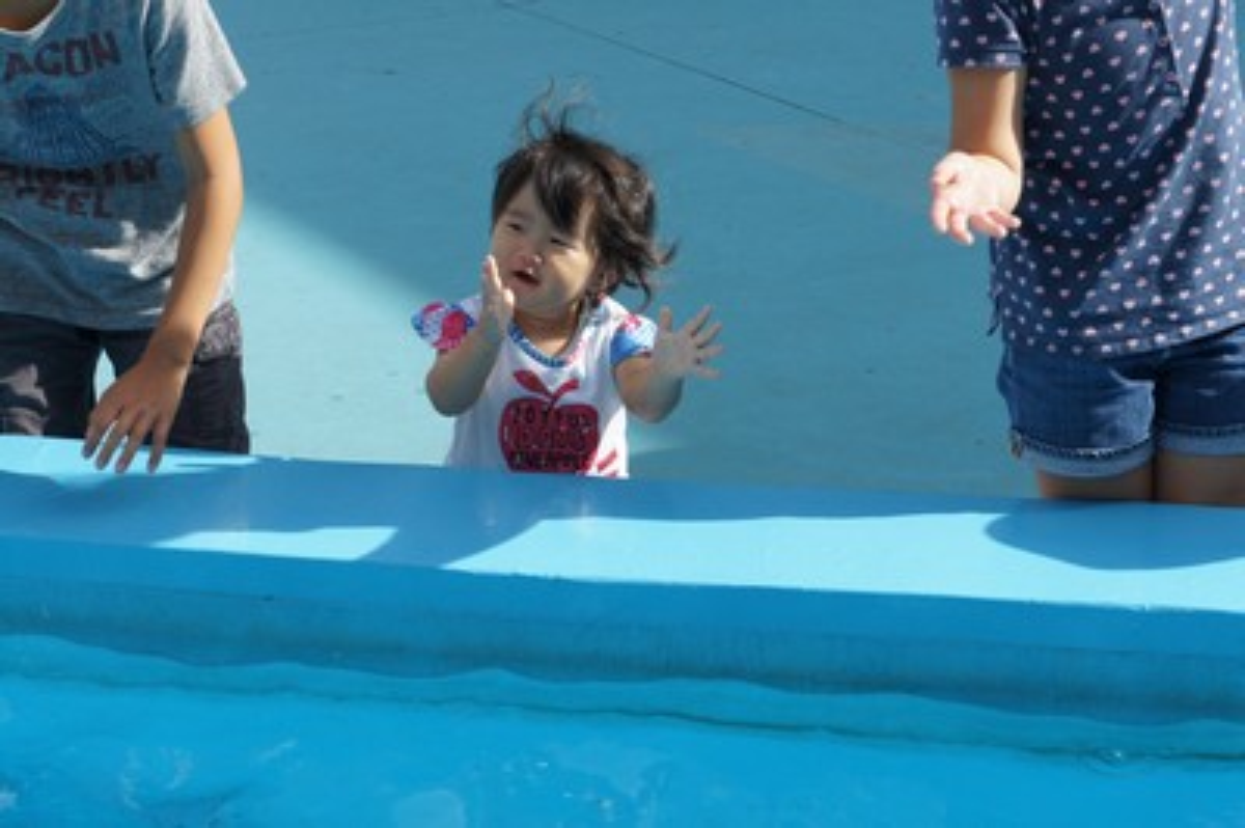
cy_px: 414
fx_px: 2851
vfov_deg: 16.5
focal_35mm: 82
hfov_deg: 24.6
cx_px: 622
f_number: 9
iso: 200
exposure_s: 1/250
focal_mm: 55
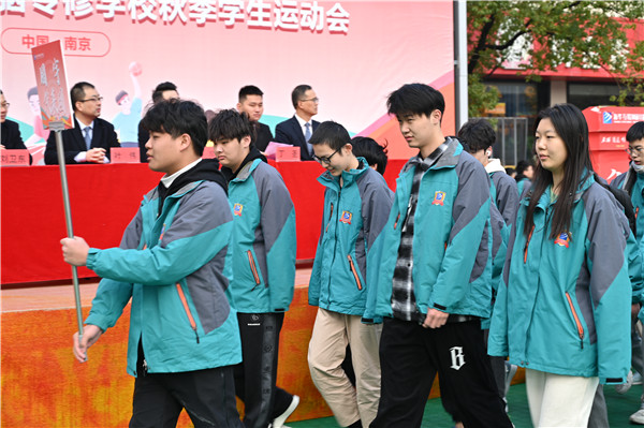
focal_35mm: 60
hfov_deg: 33.4
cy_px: 214
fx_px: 1072
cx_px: 322
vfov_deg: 22.6
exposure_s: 1/80
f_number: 5
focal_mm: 60
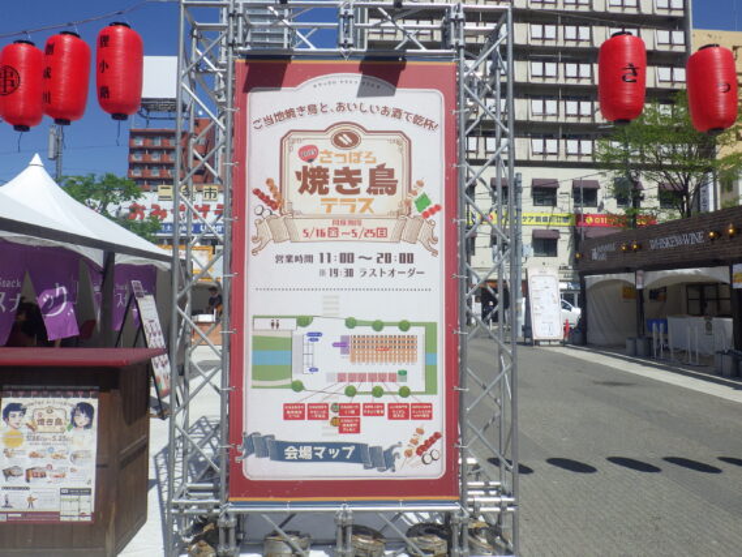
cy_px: 278
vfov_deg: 49.8
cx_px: 371
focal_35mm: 28
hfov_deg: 63.4
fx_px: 600
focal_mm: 5
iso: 125
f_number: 4.2
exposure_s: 1/1500
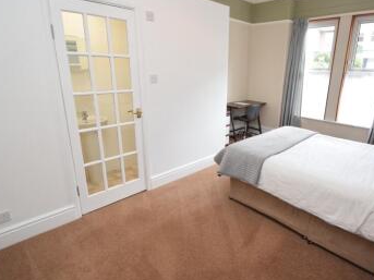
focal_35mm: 20
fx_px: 216
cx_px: 228
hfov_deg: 80.6
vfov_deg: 65.8
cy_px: 127
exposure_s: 1/125
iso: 800
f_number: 5.6
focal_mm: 10
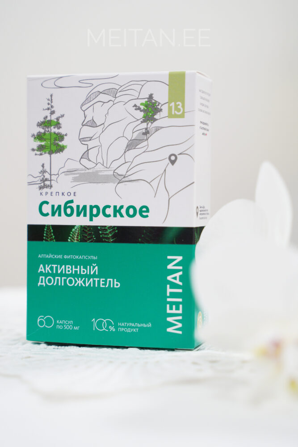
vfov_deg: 31.9
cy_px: 224
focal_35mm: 63
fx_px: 782
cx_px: 149
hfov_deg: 21.6
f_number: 3.5
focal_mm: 63
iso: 1000
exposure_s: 1/125
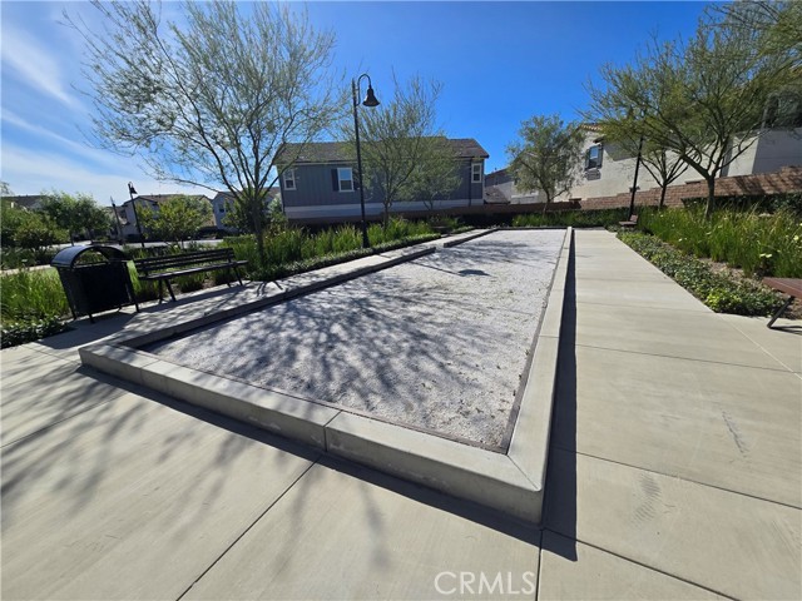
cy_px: 300
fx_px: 301
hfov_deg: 106.2
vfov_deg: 89.9
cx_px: 401
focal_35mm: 13
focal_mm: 2.2
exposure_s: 1/3747
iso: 50
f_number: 2.2
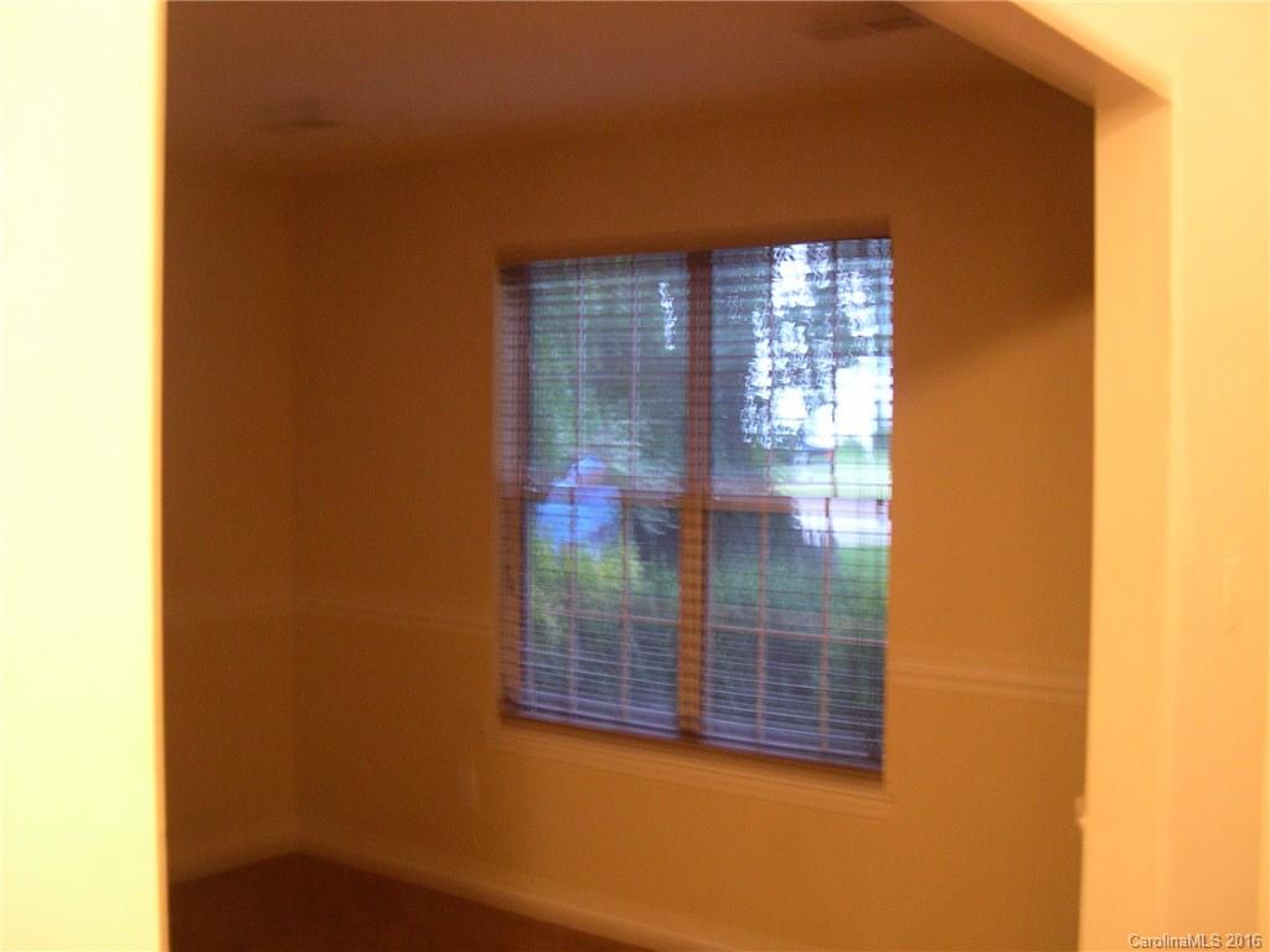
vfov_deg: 37.7
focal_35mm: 38
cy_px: 476
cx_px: 635
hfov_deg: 49.0
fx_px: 1394
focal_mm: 8
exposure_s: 1/2.2
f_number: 2.8
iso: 400
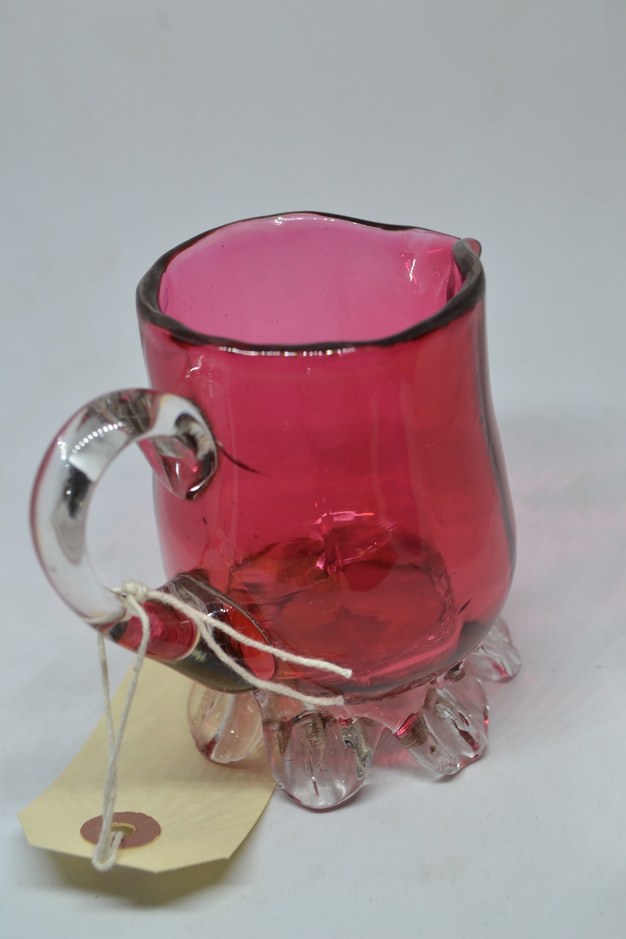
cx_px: 313
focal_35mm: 44
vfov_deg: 45.0
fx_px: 1134
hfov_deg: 30.9
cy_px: 470
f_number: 5
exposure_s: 1/60
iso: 400
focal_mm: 29
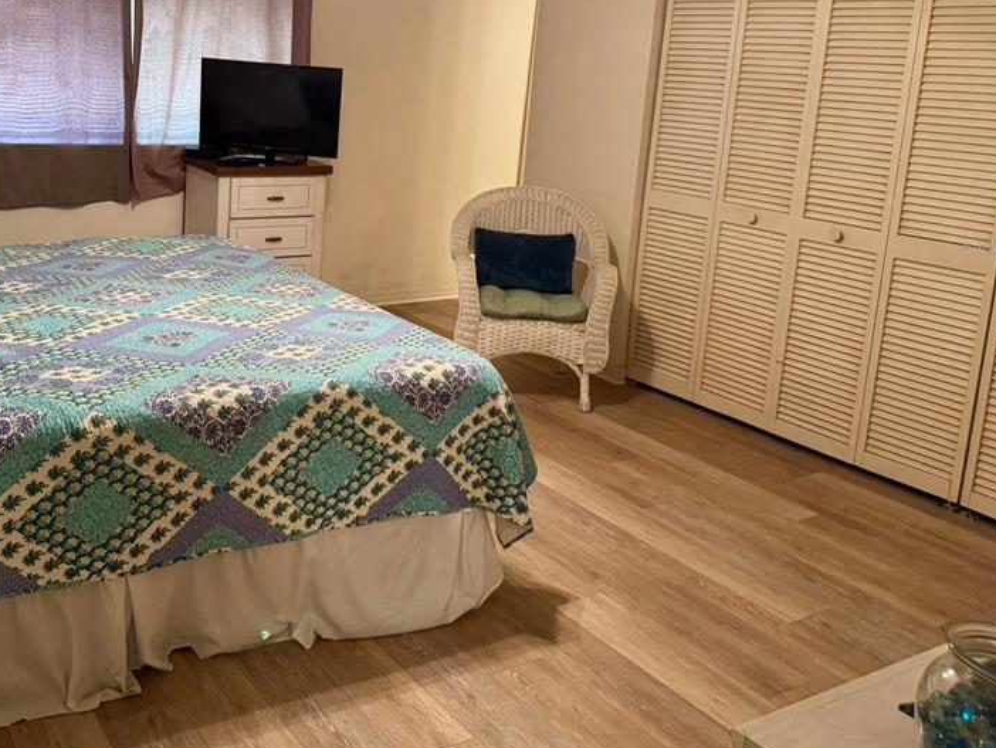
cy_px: 246
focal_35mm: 35
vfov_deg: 40.2
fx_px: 1007
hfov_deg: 51.5
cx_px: 322
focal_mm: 6.76
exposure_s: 1/60
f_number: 1.78
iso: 320
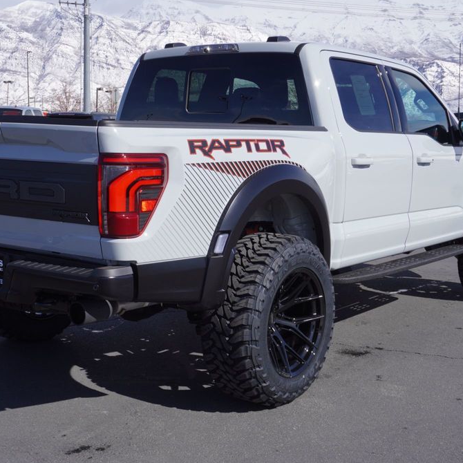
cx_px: 197
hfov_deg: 32.4
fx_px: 797
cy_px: 229
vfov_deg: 32.4
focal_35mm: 53
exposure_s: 1/320
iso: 100
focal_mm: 27
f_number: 9
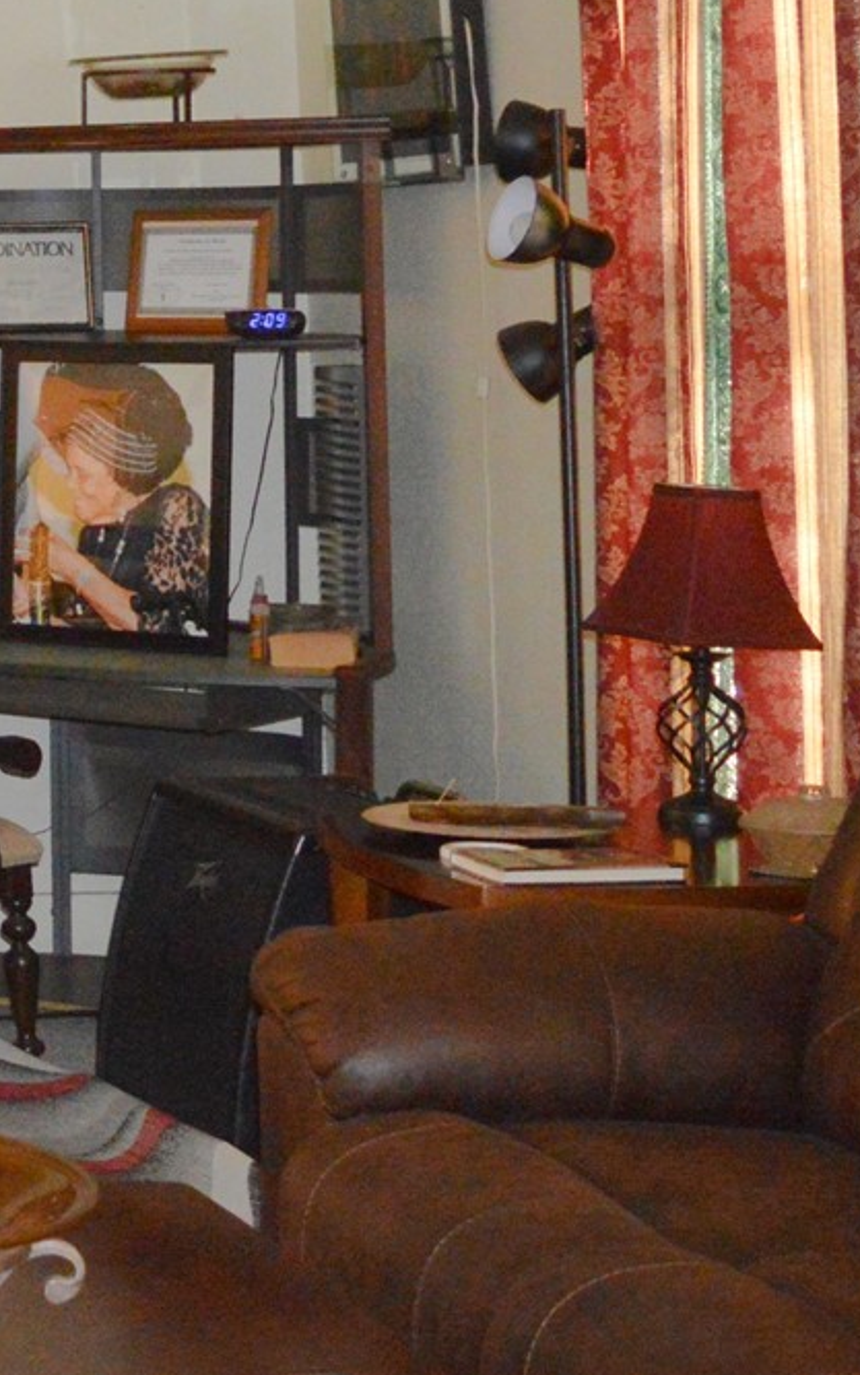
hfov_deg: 13.1
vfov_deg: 23.9
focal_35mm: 84
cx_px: -937
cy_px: 131
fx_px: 3149
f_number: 3.5
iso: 2500
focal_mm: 18
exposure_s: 1/60
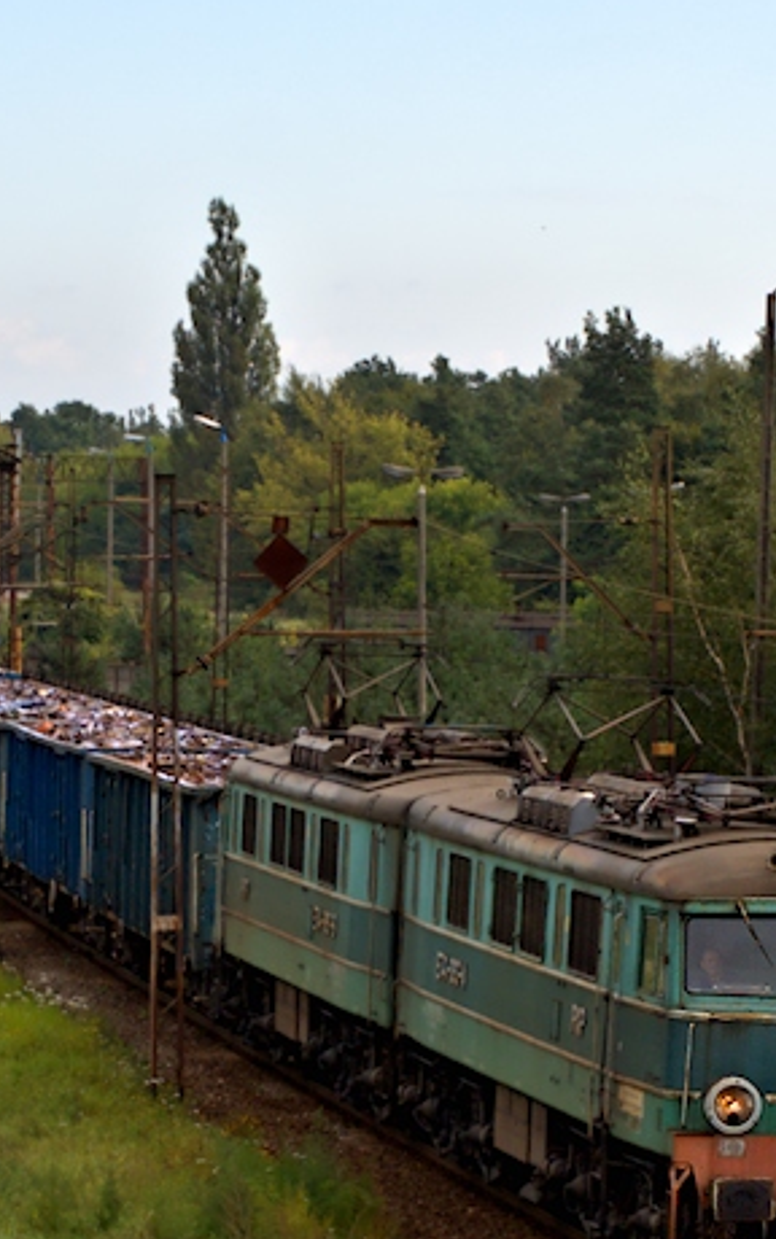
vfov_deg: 11.2
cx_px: 178
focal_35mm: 187
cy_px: 839
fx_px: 6324
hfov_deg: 7.0
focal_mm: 55
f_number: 8
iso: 200
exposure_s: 1/400
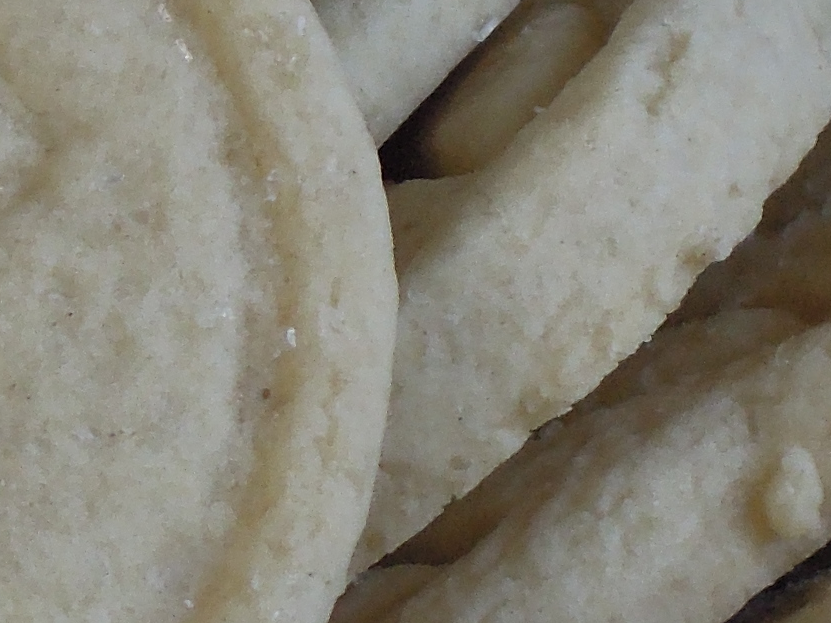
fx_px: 9817
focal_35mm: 409
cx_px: -405
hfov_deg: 4.8
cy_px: 304
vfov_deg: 3.6
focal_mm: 15.2
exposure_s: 1/60
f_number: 4.5
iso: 220
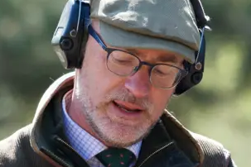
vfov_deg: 1.1
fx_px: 8952
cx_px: 32
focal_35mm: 1284
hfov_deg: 1.6
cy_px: 159
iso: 160
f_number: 5.6
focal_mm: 360
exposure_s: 1/160
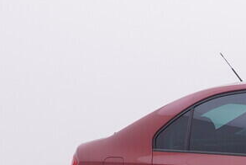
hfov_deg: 17.1
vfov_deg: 12.1
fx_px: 756
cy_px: 207
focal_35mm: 110
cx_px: 342
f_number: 5
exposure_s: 1/80
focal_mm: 15
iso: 200
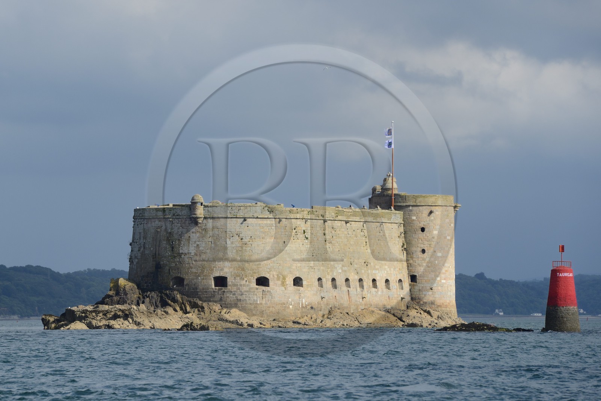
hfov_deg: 10.3
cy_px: 200
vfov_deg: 6.9
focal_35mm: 200
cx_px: 300
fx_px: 3338
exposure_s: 1/1250
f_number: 8
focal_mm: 200
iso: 400
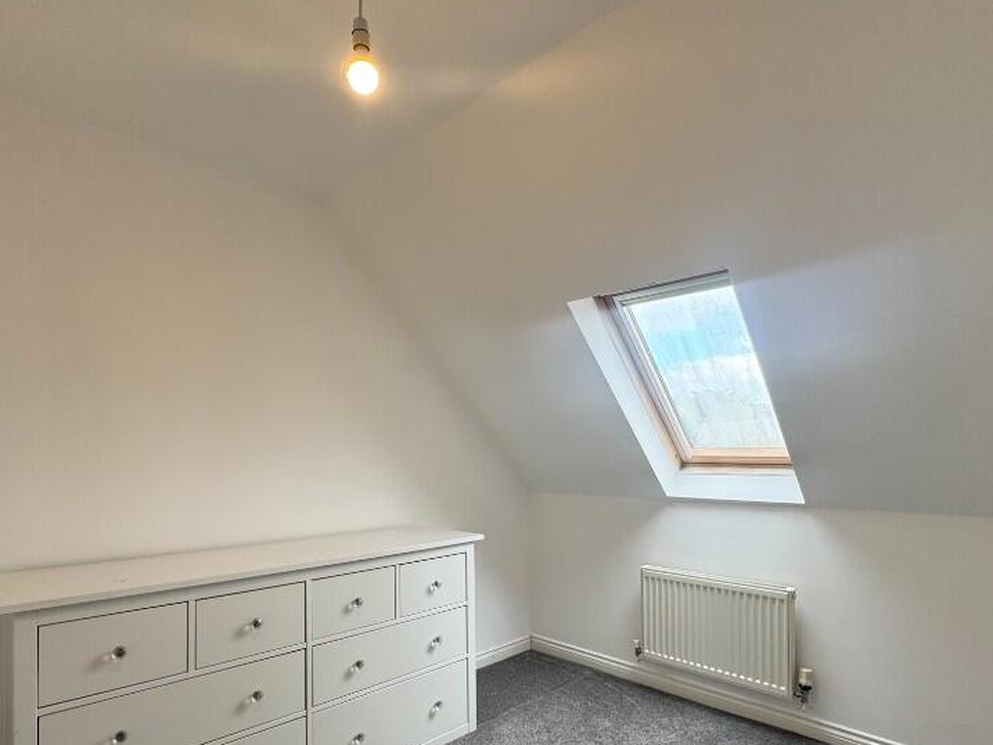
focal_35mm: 20
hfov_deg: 81.7
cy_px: 451
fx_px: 574
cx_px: 506
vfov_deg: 65.3
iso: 64
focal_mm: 2.22
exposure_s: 1/99
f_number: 2.2
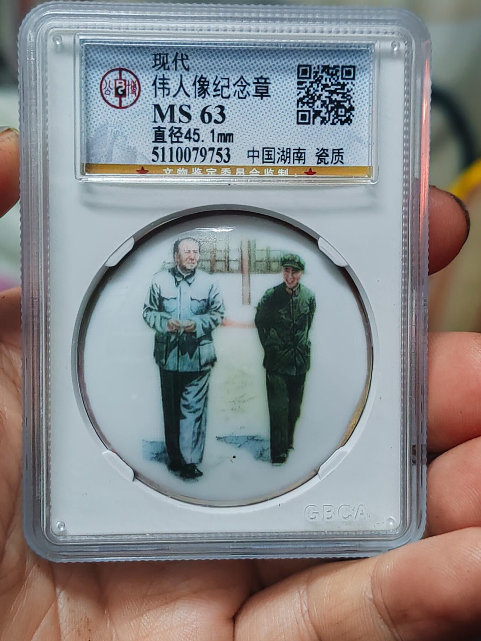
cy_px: 320
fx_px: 1000
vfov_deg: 35.5
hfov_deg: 27.0
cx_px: 240
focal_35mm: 54
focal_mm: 6.12
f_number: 1.9
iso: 3200
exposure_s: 1/50
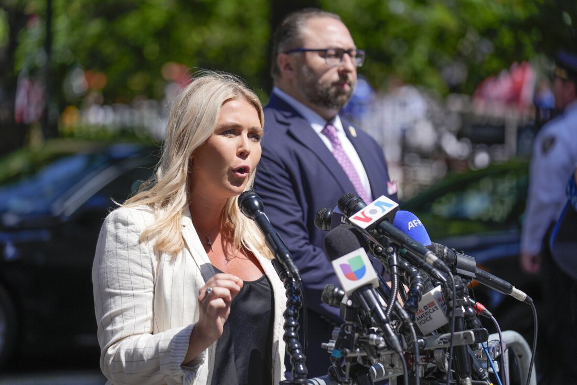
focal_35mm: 124
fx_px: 1987
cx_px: 288
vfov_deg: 11.1
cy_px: 192
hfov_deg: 16.5
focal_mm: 124
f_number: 2.8
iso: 250
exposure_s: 1/5000
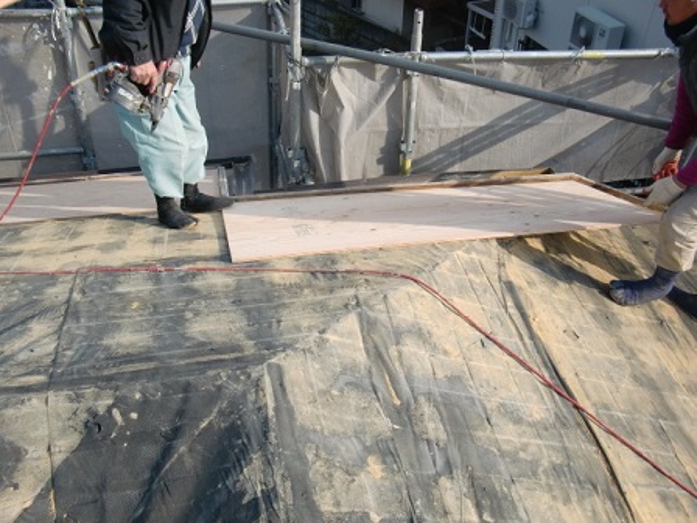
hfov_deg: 49.0
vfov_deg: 37.7
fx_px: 765
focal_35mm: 38
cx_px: 348
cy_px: 262
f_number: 3.9
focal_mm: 6.66
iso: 64
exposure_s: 1/400
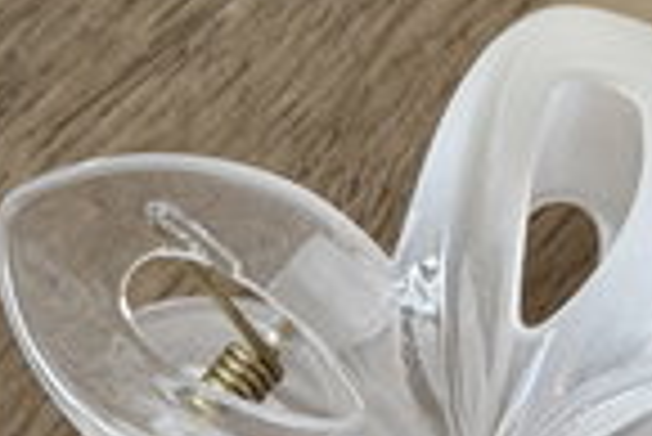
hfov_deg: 11.2
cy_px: 452
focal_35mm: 183
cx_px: 544
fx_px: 3318
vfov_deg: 7.5
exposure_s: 1/60
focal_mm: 6.76
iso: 160
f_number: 1.78
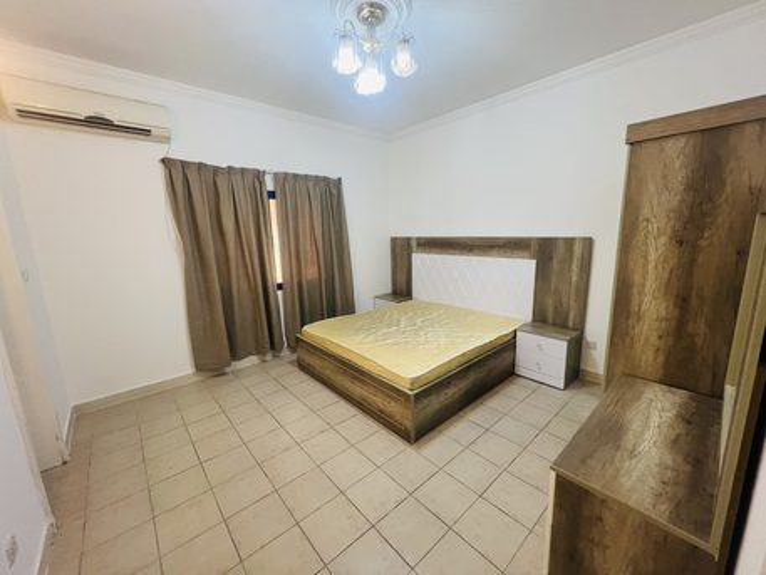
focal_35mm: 13
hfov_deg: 106.2
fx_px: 288
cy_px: 288
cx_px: 383
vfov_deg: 89.9
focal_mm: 1.57
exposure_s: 1/50
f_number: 1.8
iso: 250
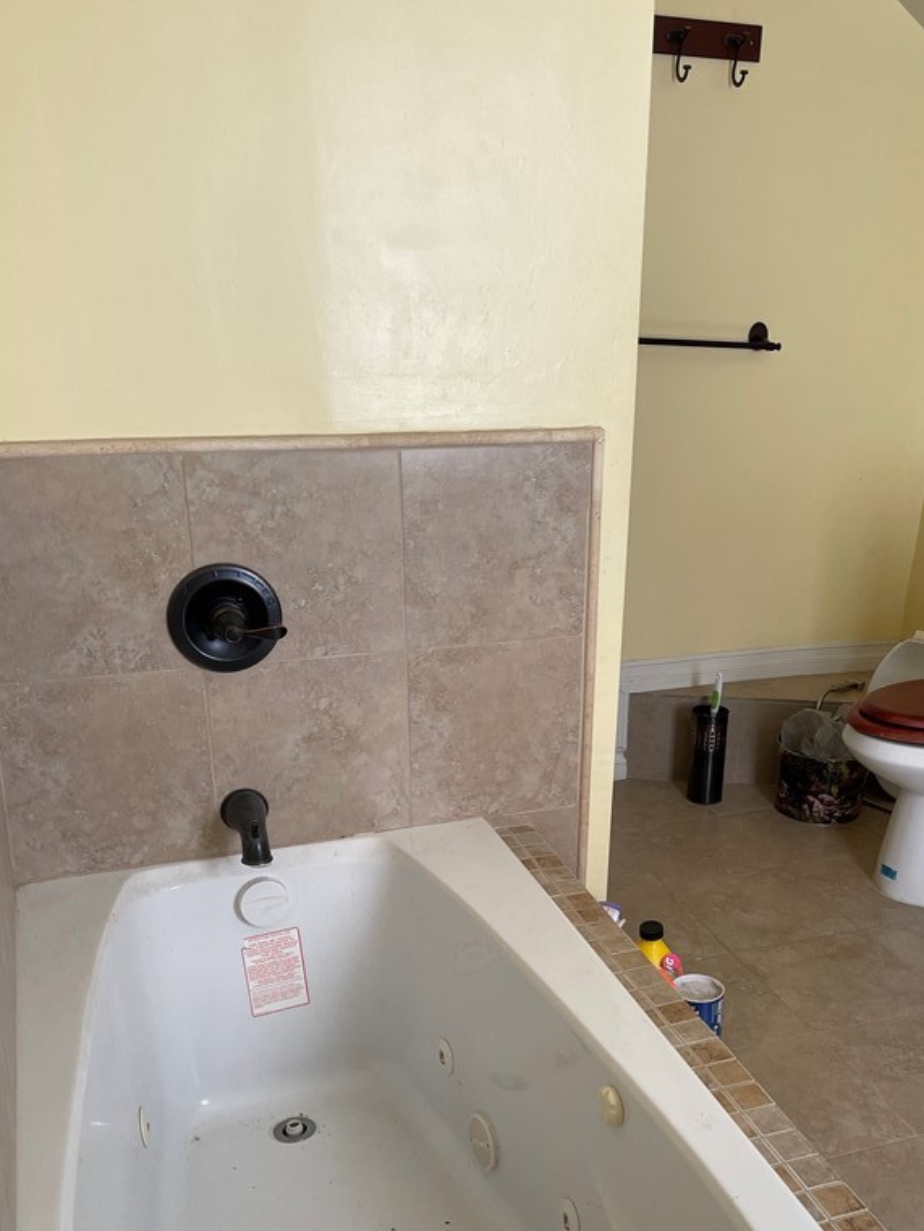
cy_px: 796
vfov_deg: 51.9
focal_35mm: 35
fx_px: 1245
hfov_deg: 40.6
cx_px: 531
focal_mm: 4.2
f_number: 1.6
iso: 80
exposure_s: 1/121
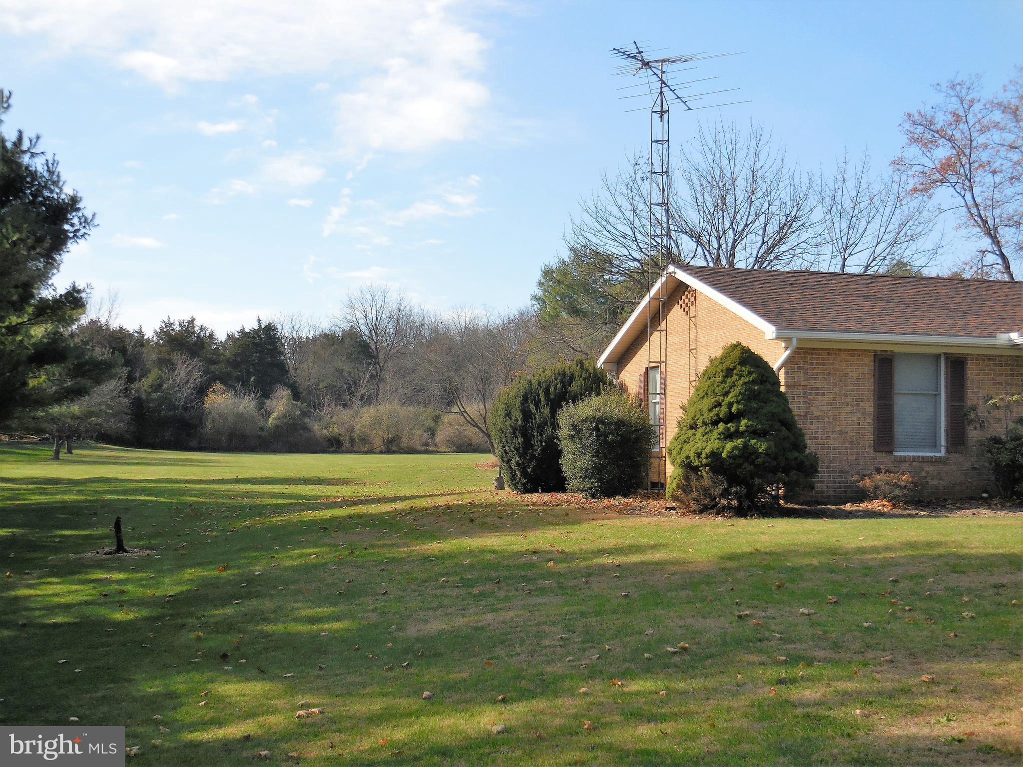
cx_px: 512
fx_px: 1330
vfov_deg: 32.2
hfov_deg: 42.1
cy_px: 384
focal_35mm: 45
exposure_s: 1/640
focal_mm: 8.1
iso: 125
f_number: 4.2
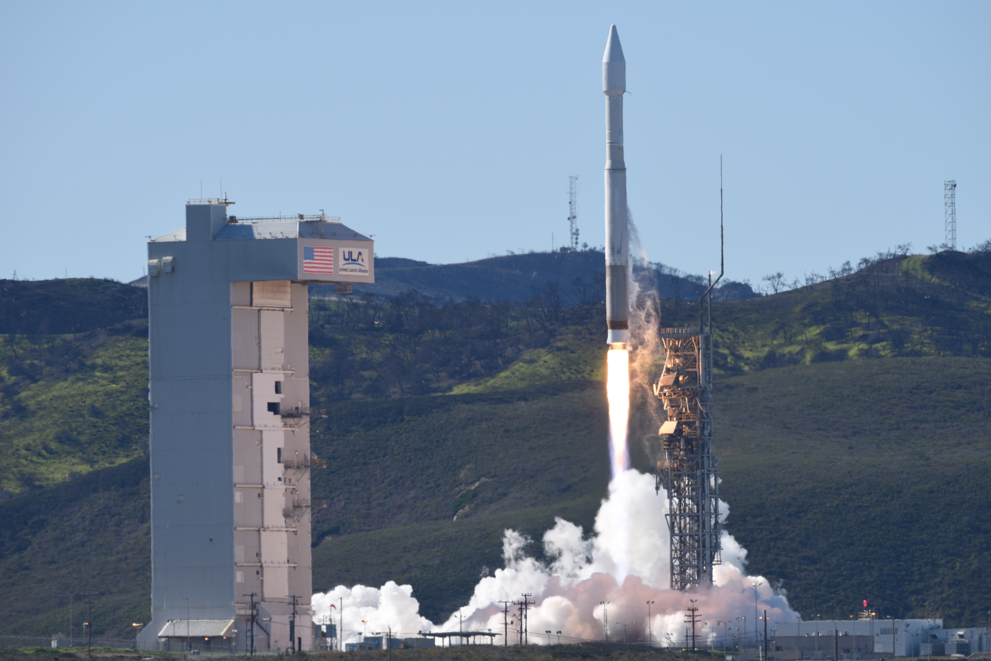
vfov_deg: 2.3
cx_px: 495
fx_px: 16543
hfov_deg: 3.4
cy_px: 330
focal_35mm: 601
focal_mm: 600
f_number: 9
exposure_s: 1/400
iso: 100
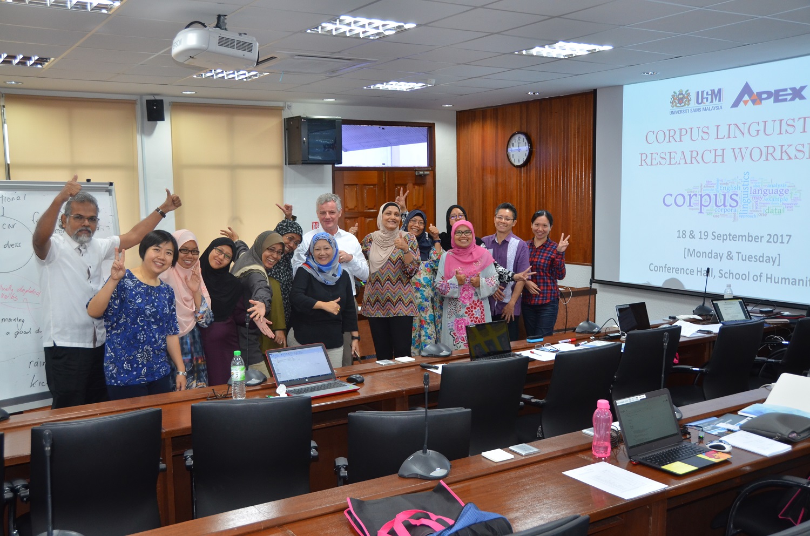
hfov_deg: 53.2
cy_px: 268
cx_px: 405
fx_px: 808
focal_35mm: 36
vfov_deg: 36.7
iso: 720
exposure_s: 1/60
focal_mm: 24
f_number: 3.8
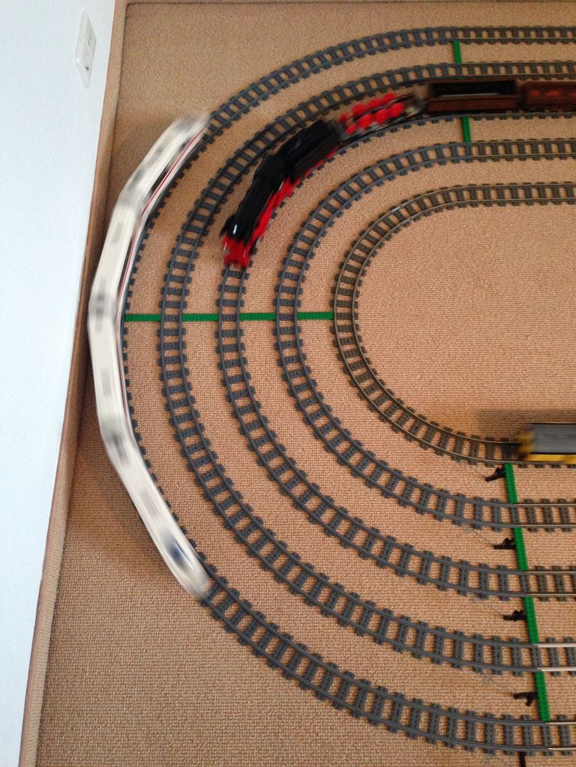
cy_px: 384
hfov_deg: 42.9
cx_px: 288
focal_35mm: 33
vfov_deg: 55.4
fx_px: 732
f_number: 2.4
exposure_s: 1/20
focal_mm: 4.12
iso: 250
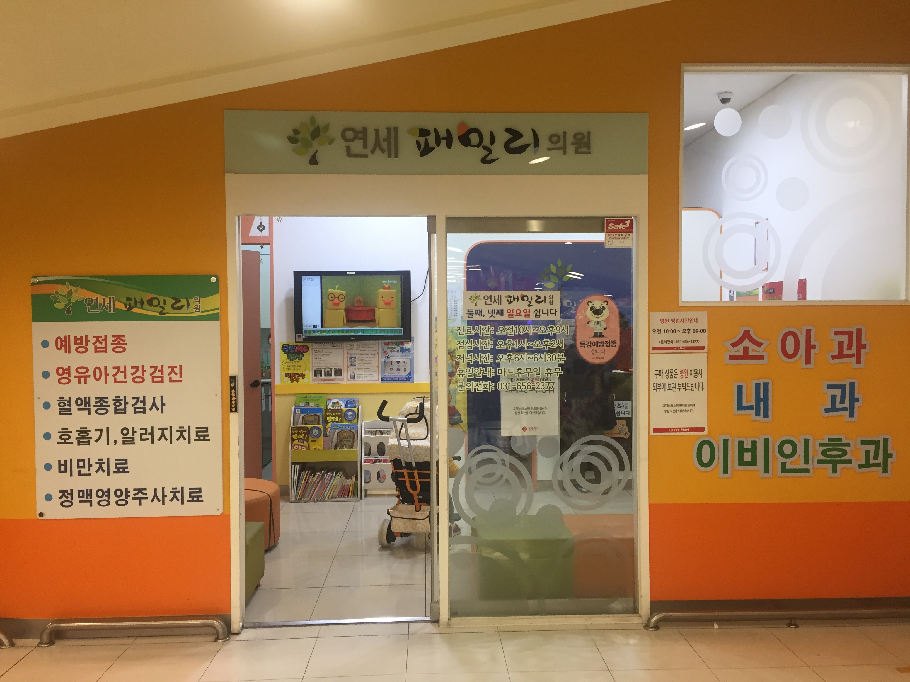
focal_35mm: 29
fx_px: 762
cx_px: 455
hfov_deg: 61.7
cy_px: 341
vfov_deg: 48.2
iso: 40
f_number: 2.2
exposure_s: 1/30
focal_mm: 4.15
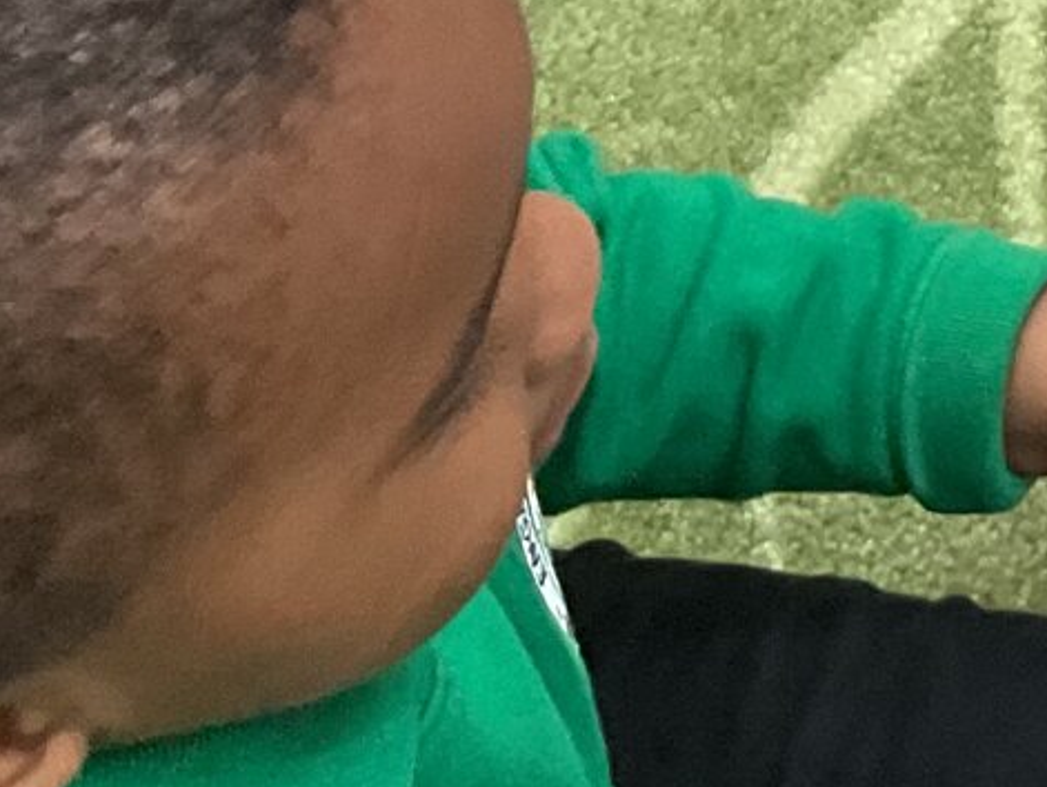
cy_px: -900
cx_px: 1918
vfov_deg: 10.6
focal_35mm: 126
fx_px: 3814
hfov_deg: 13.8
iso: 100
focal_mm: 3
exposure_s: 1/50
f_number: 1.8
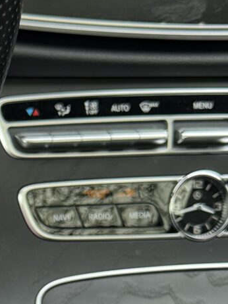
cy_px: 466
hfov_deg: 10.6
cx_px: -141
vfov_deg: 13.9
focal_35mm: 133
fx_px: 1169
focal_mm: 6.76
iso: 64
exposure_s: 1/170
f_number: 1.78
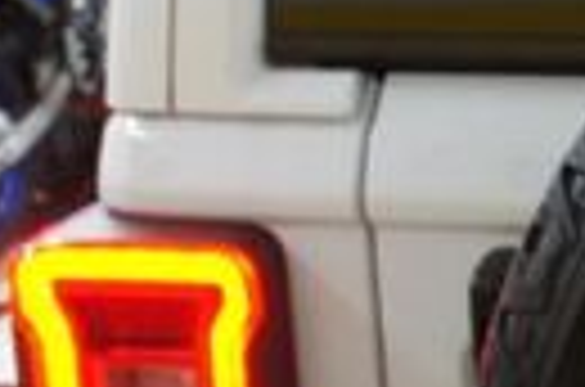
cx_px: 1260
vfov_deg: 10.2
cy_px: 266
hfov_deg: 12.9
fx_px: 2156
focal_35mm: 133
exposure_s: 1/30
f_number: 3.5
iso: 640
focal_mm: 18
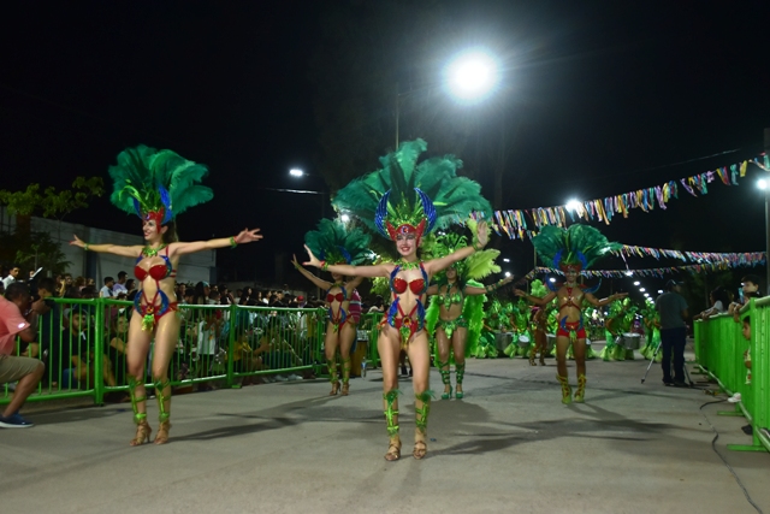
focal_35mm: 42
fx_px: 898
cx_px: 385
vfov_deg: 31.9
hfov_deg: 46.4
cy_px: 257
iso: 640
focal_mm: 28
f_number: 4.5
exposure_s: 1/30
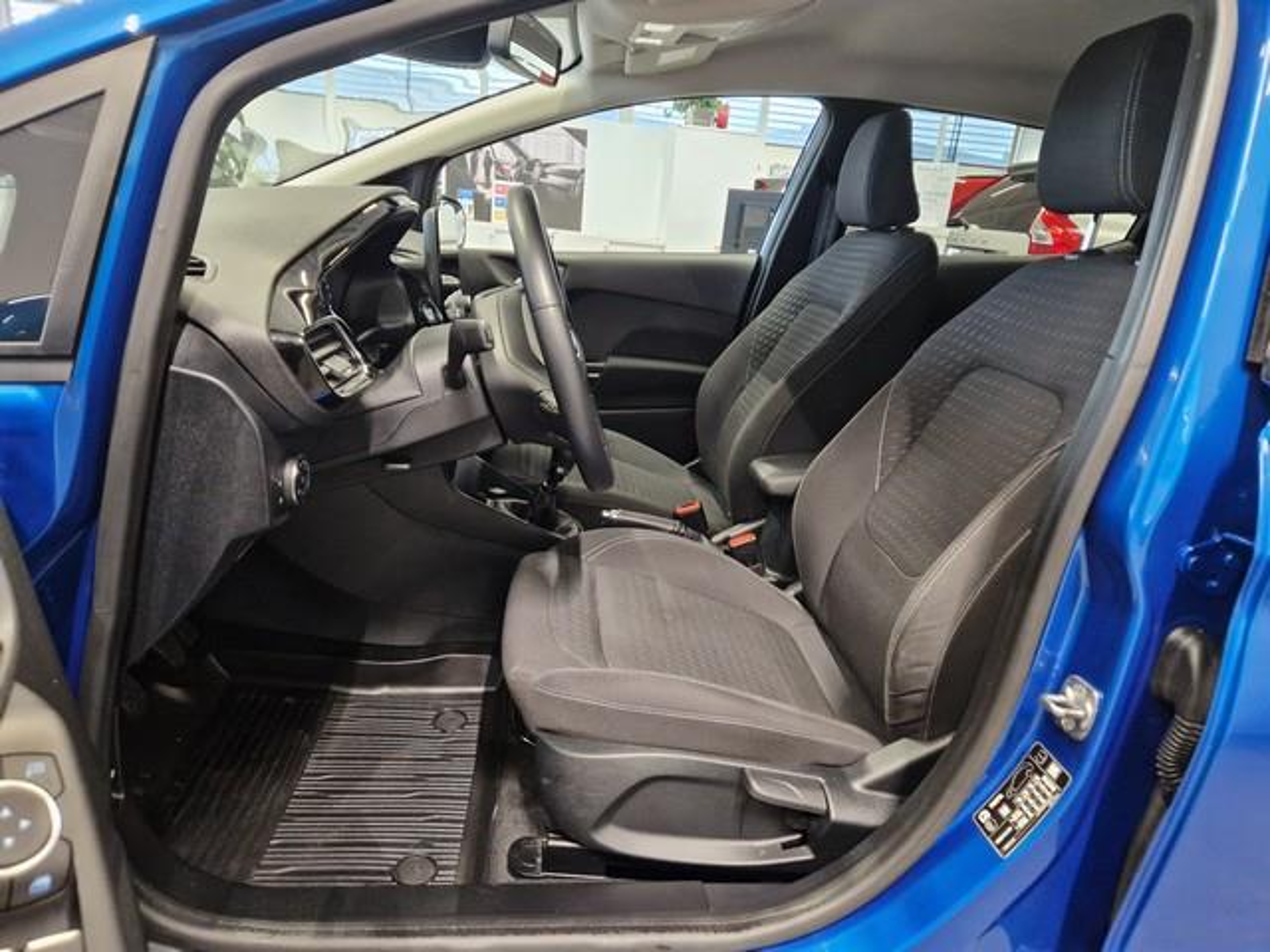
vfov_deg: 58.9
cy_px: 476
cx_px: 635
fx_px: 844
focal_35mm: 23
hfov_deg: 73.9
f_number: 1.8
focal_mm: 5.4
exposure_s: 1/100
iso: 640
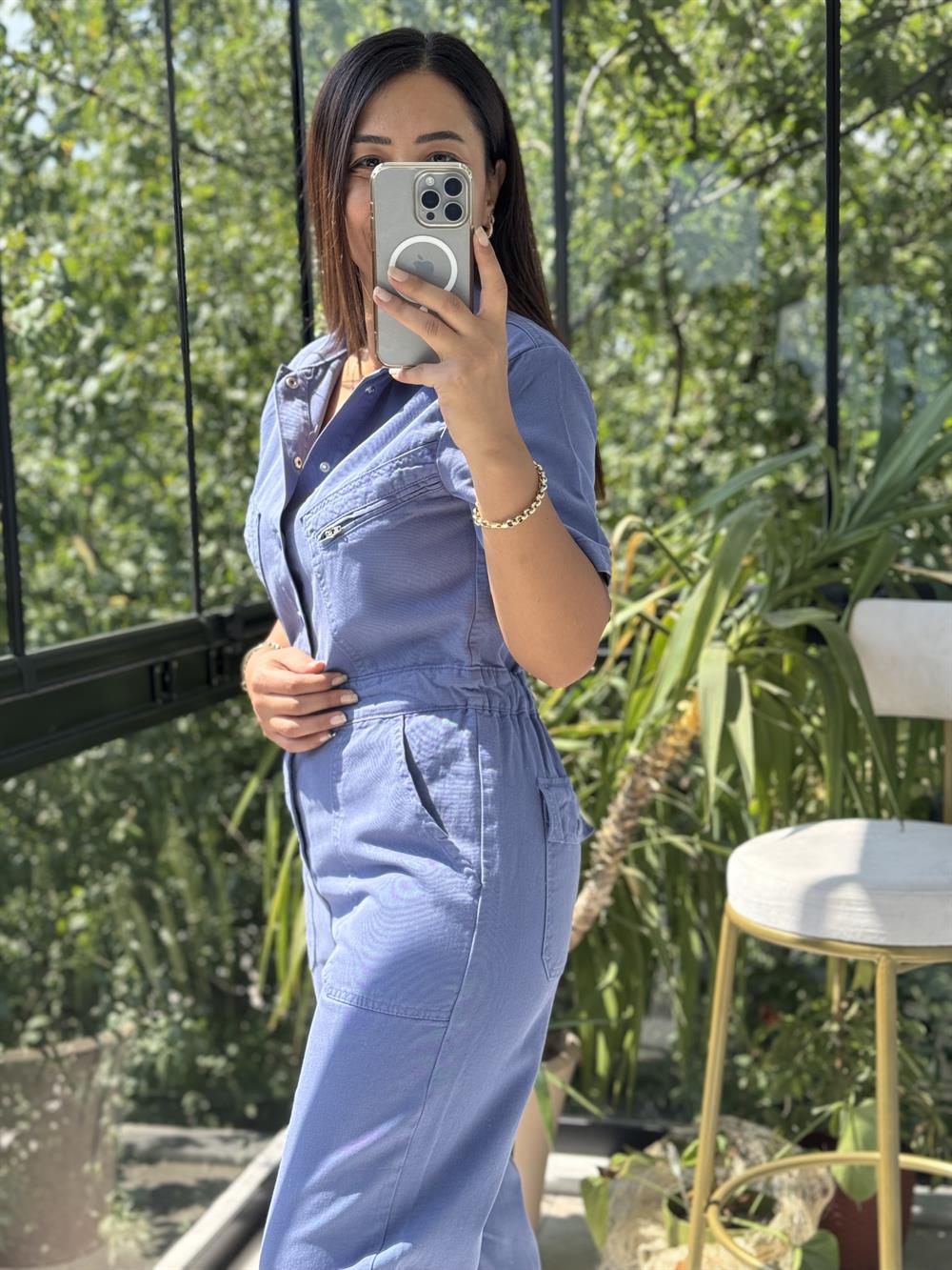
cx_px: 476
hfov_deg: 30.3
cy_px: 635
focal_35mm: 48
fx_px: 1760
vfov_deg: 39.7
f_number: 1.78
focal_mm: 6.76
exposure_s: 1/288
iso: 64
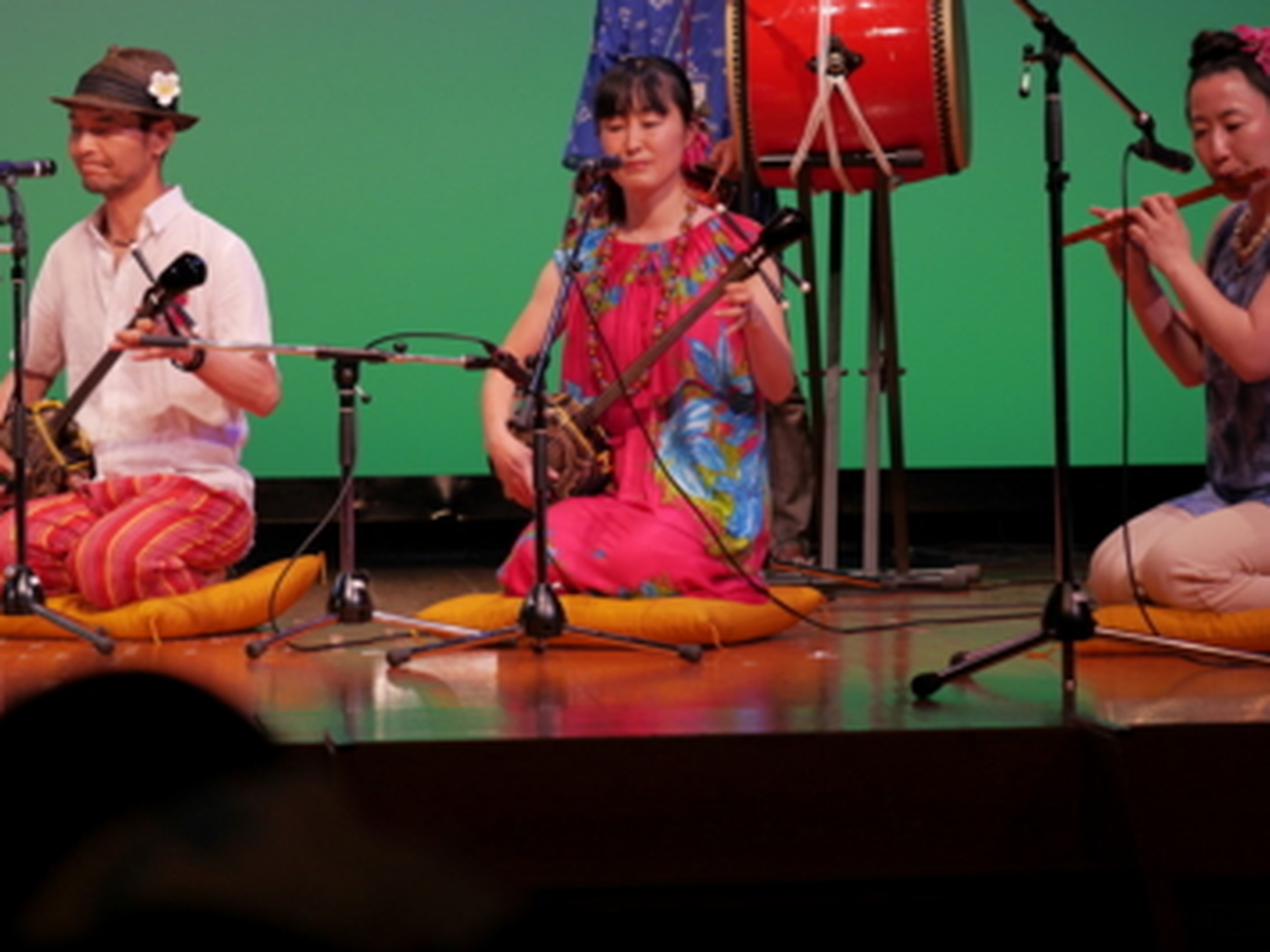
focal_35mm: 138
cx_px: 655
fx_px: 5061
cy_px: 378
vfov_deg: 10.7
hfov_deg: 14.3
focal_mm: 49
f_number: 2.8
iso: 200
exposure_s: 1/125
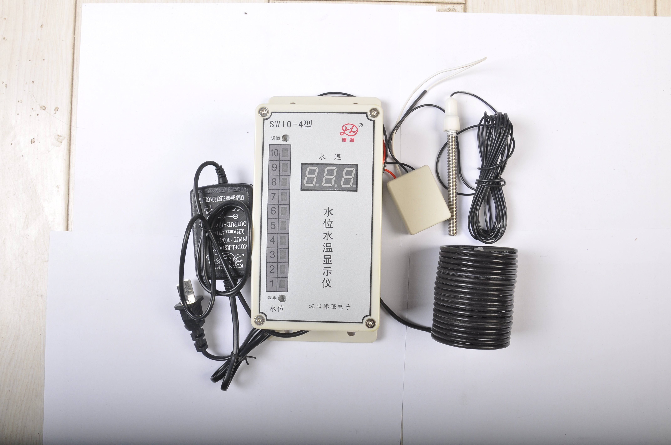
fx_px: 1117
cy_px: 222
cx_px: 336
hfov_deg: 33.4
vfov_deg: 22.6
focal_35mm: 60
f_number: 16
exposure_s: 1/200
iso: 250
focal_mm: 40
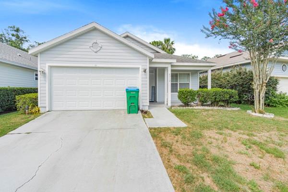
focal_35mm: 16
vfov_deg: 73.7
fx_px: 128
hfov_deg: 96.7
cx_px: 144
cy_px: 96
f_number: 8
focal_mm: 16
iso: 400
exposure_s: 1/100
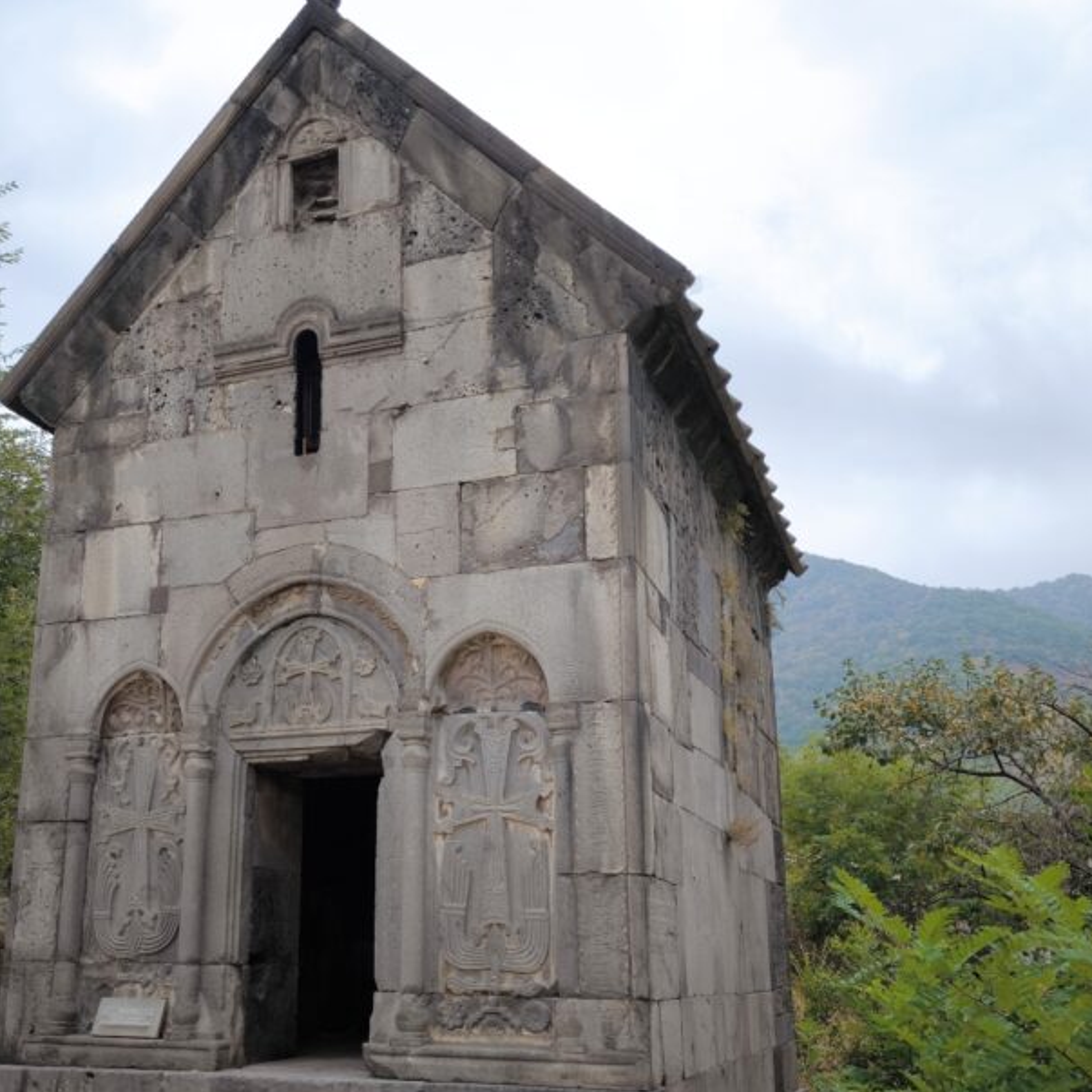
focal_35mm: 36
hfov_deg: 45.6
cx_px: 404
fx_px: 1285
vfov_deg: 45.9
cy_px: 630
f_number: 1.9
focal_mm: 6.92
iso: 50
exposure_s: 1/938
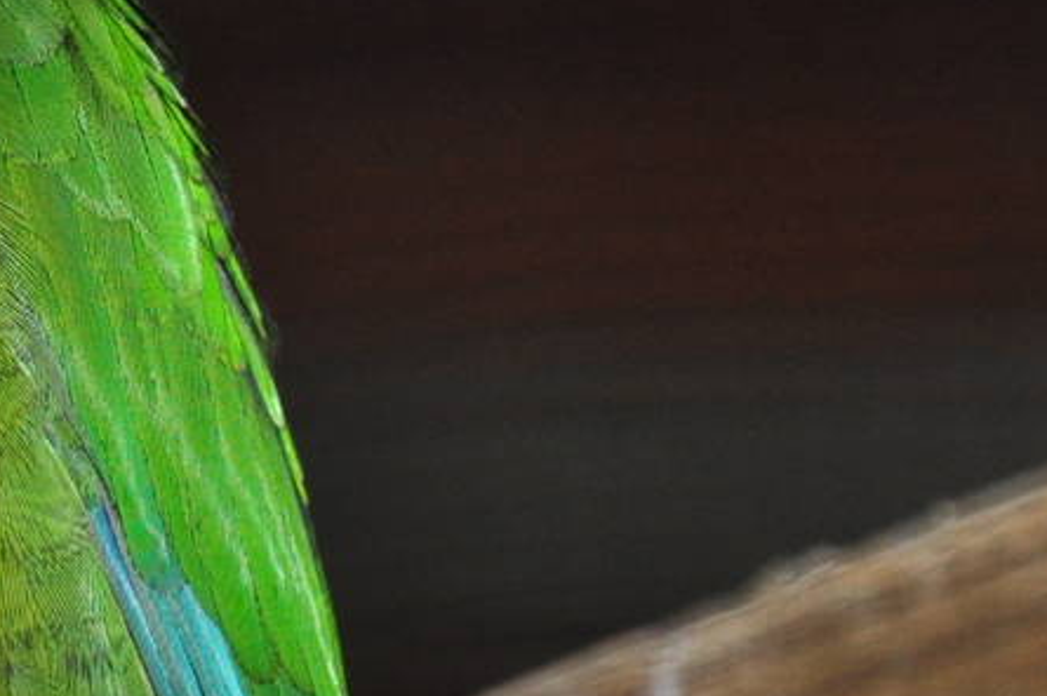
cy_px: -41
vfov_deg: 2.4
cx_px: -174
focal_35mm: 566
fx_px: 16443
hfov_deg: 3.6
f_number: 5.6
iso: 800
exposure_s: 1/60
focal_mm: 105
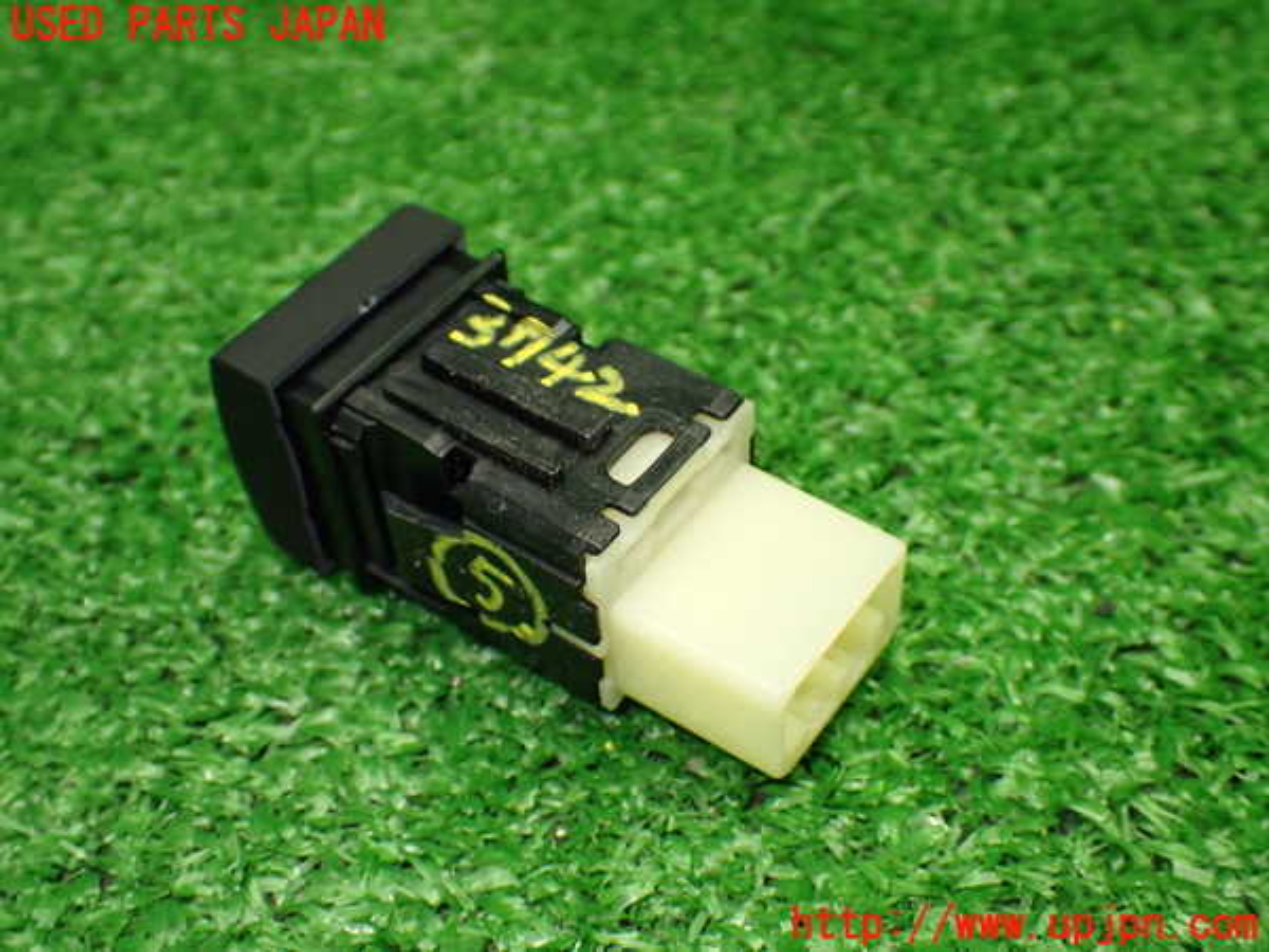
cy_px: 476
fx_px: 1613
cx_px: 634
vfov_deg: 32.9
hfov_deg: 42.9
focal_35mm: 44
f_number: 2.9
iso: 800
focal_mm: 7.84
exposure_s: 1/160
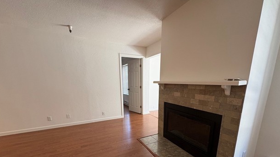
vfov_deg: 64.8
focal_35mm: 16
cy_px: 108
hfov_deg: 99.4
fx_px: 119
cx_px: 143
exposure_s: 1/120
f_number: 2.2
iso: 200
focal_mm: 2.22
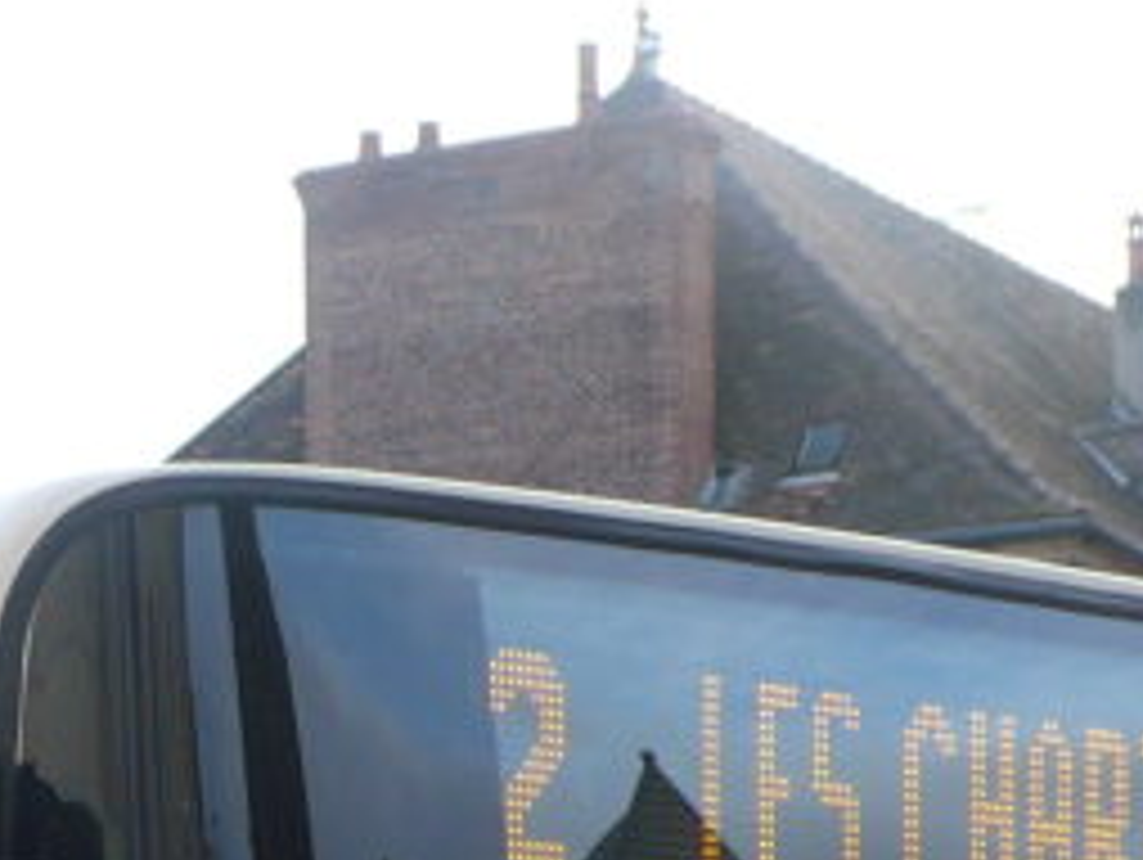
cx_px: 140
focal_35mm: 149
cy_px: 1630
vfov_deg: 9.4
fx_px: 4925
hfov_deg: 13.1
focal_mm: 6.1
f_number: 2.8
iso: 100
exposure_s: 1/200
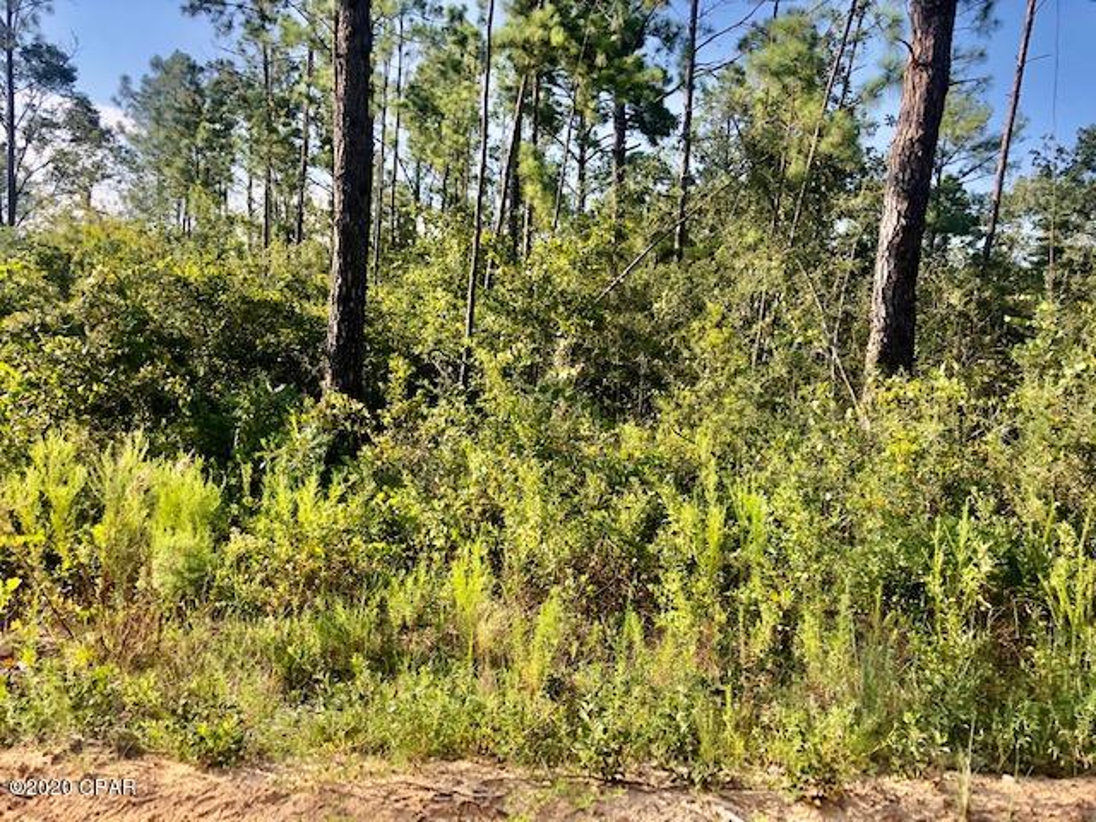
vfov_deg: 49.7
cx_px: 548
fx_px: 887
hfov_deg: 63.4
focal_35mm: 28
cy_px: 411
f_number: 1.8
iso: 20
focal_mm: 3.99
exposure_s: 1/430
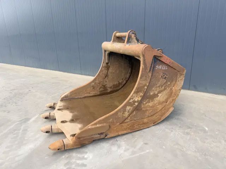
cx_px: 113
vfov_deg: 56.8
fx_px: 157
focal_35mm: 24
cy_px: 84
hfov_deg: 71.6
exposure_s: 1/831
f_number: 1.78
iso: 80
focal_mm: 6.76
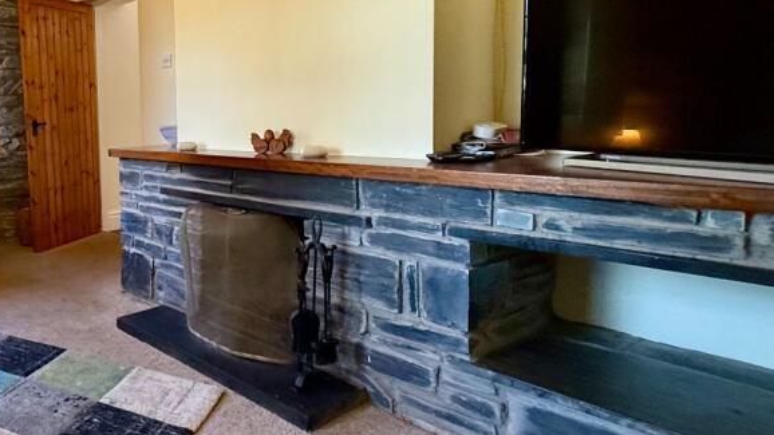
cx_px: 92
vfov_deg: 42.5
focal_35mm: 27
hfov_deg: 60.4
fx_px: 554
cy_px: 161
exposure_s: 1/84
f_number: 2.2
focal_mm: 2.22
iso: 320
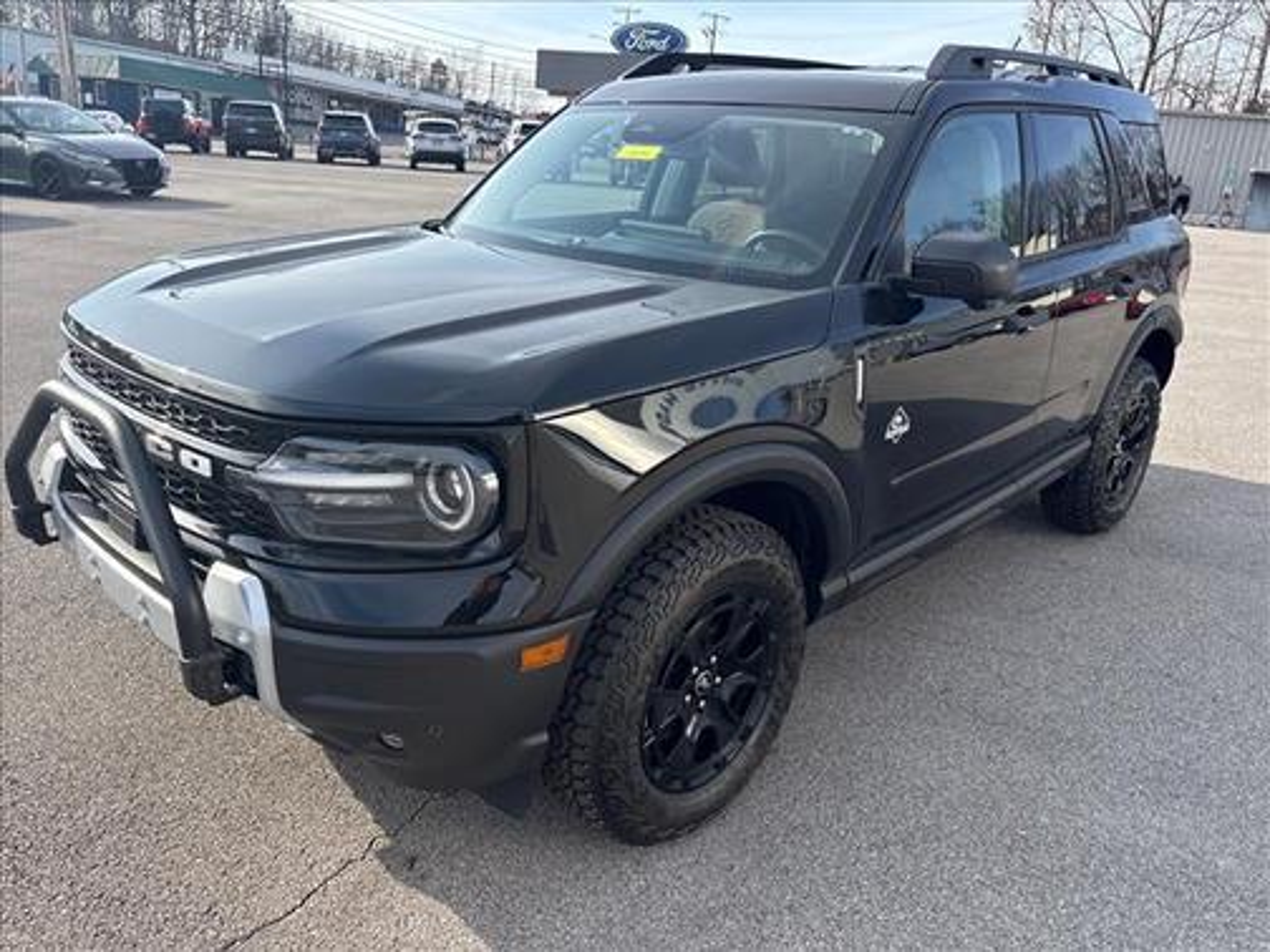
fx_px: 954
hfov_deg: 67.3
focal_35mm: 26
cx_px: 635
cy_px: 476
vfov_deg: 53.1
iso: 50
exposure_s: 1/2075
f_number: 1.6
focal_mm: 5.96
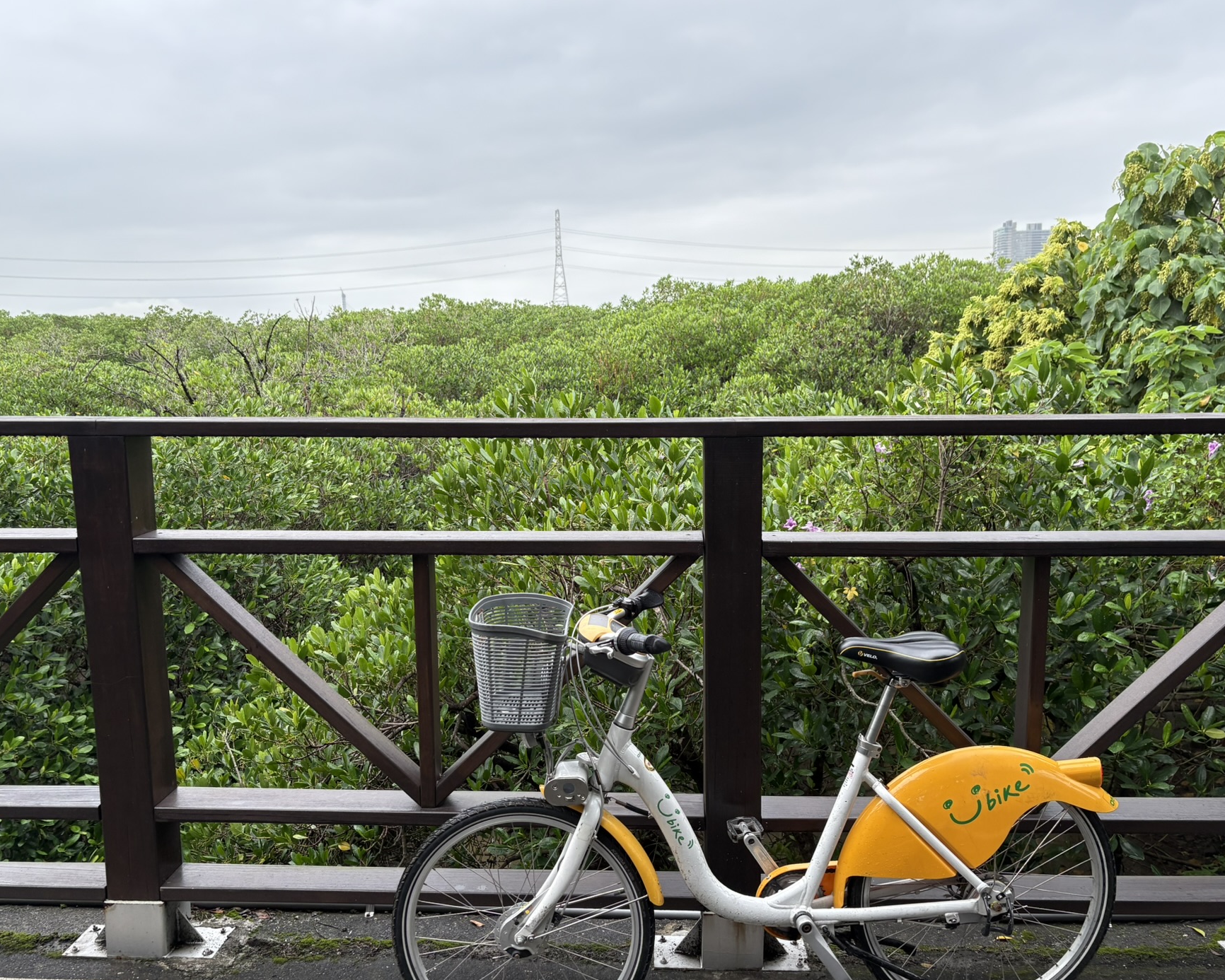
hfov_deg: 58.8
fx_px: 1088
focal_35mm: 30
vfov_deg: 48.5
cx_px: 632
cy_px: 507
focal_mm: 5.96
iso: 40
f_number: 1.6
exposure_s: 1/122
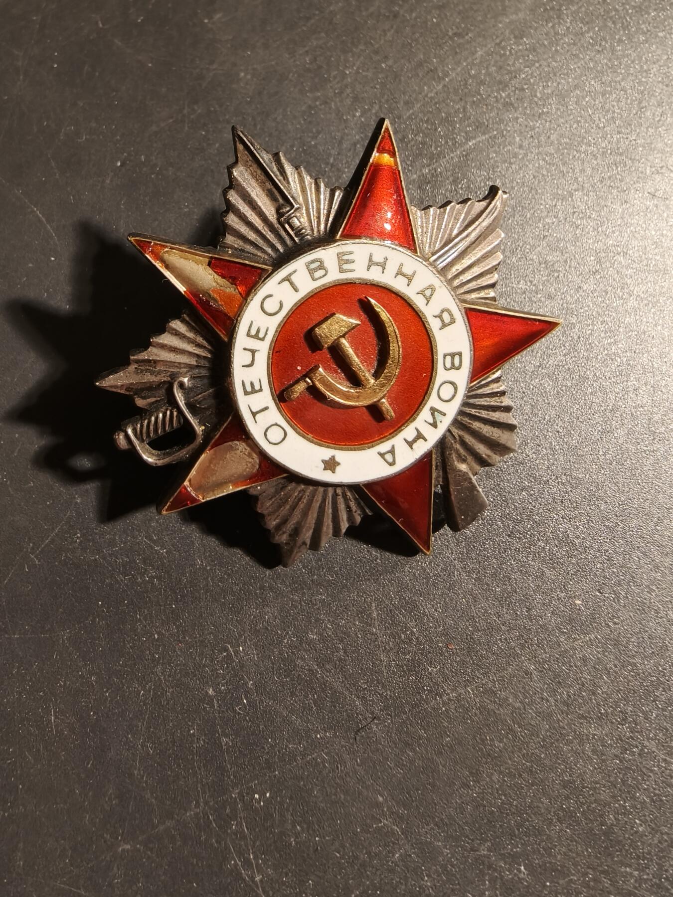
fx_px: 596
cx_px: 336
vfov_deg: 73.9
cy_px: 448
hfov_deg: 58.9
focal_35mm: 23
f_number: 2
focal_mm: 2.32
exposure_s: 1/100
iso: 200
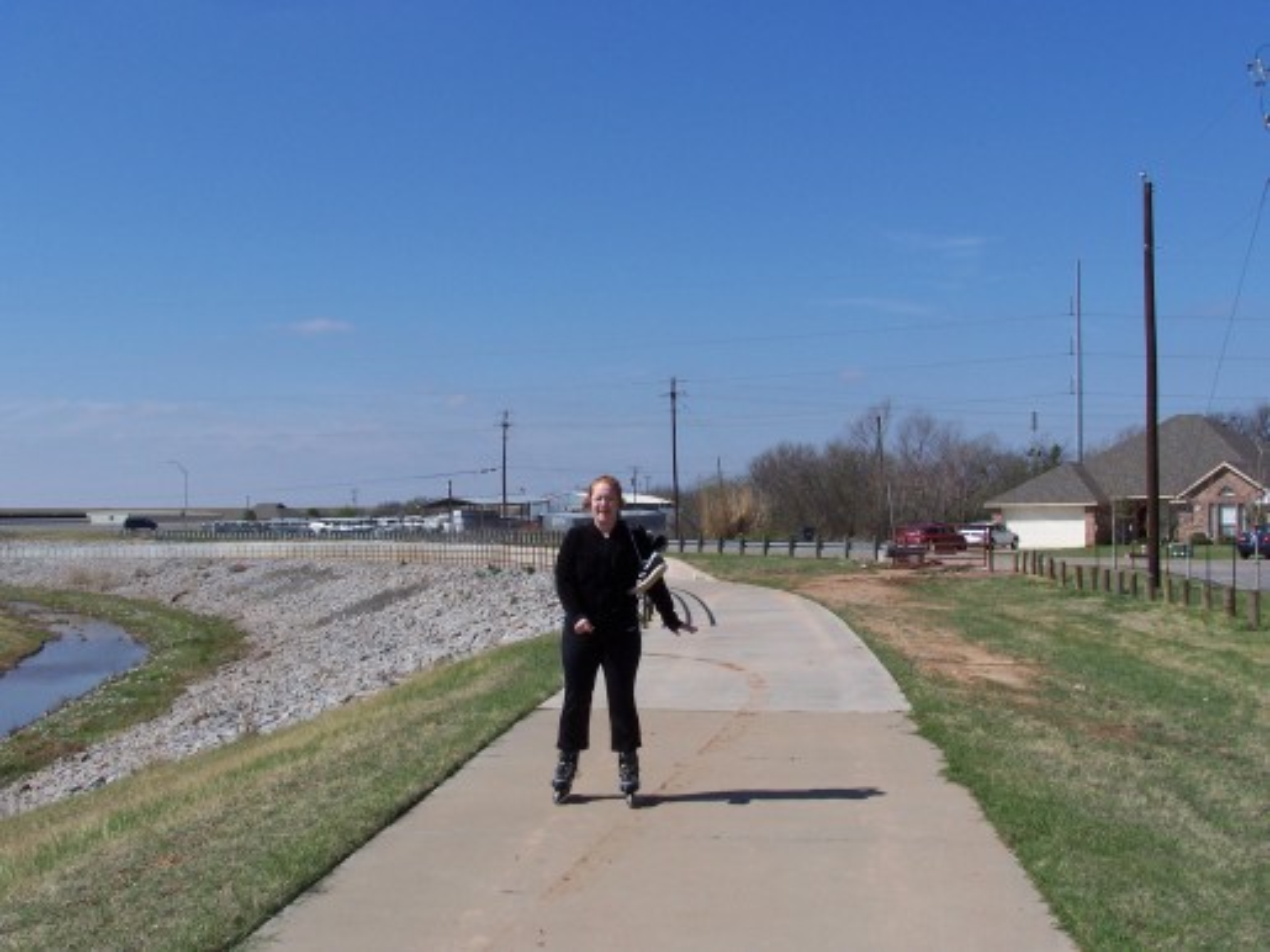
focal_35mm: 51
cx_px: 635
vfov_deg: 28.5
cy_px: 476
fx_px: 1871
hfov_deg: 37.5
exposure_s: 1/500
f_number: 5.6
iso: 80
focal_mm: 8.5
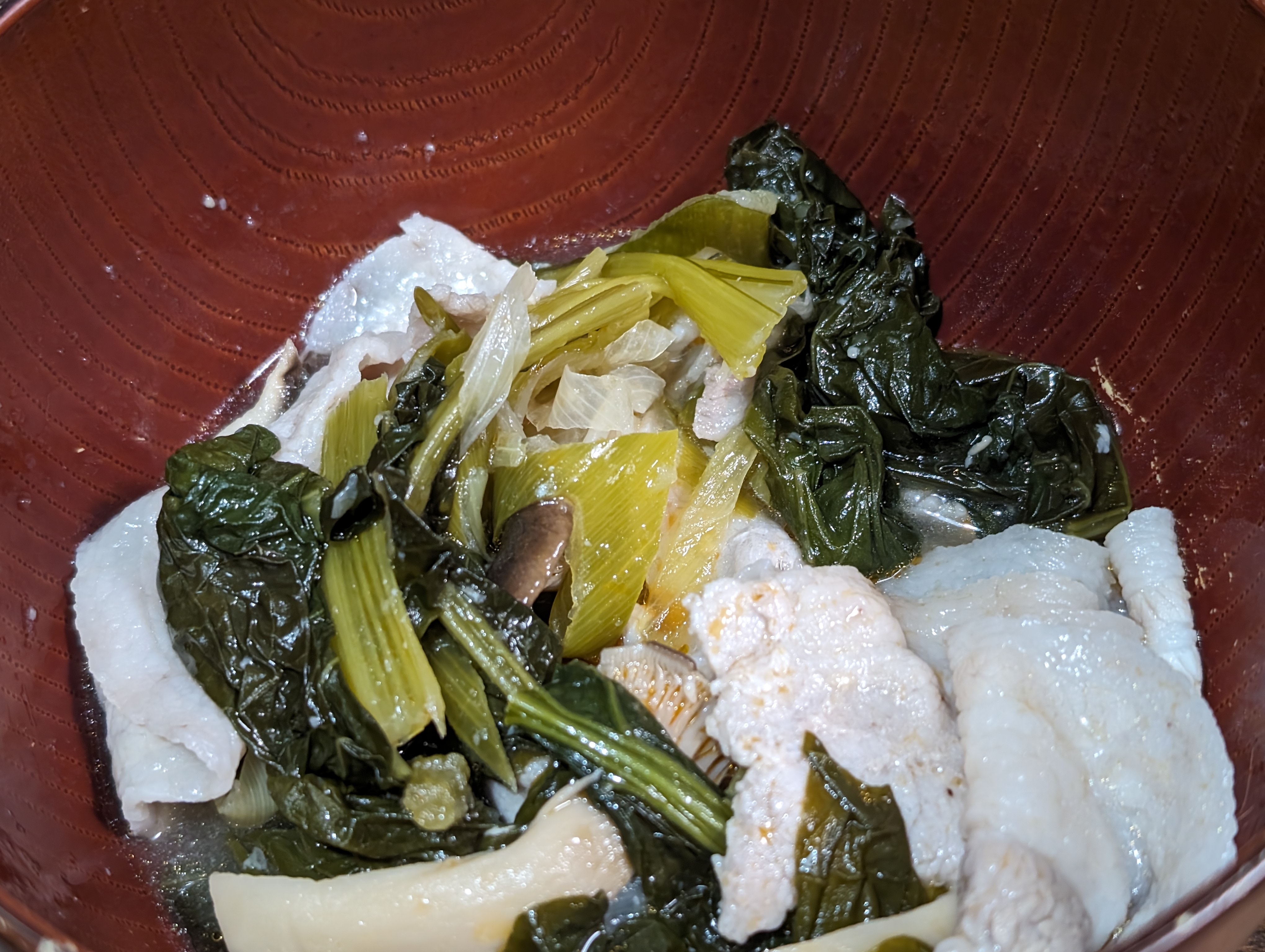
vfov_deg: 29.7
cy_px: 476
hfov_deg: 38.9
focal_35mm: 49
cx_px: 632
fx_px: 1793
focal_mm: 6.9
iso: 278
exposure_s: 1/29.6
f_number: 1.68
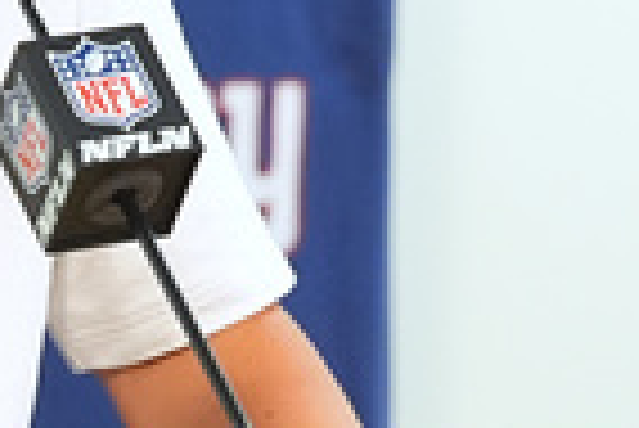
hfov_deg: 2.7
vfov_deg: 1.8
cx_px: -459
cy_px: -176
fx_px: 13308
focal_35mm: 749
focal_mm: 139
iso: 4000
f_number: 3.2
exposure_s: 1/400
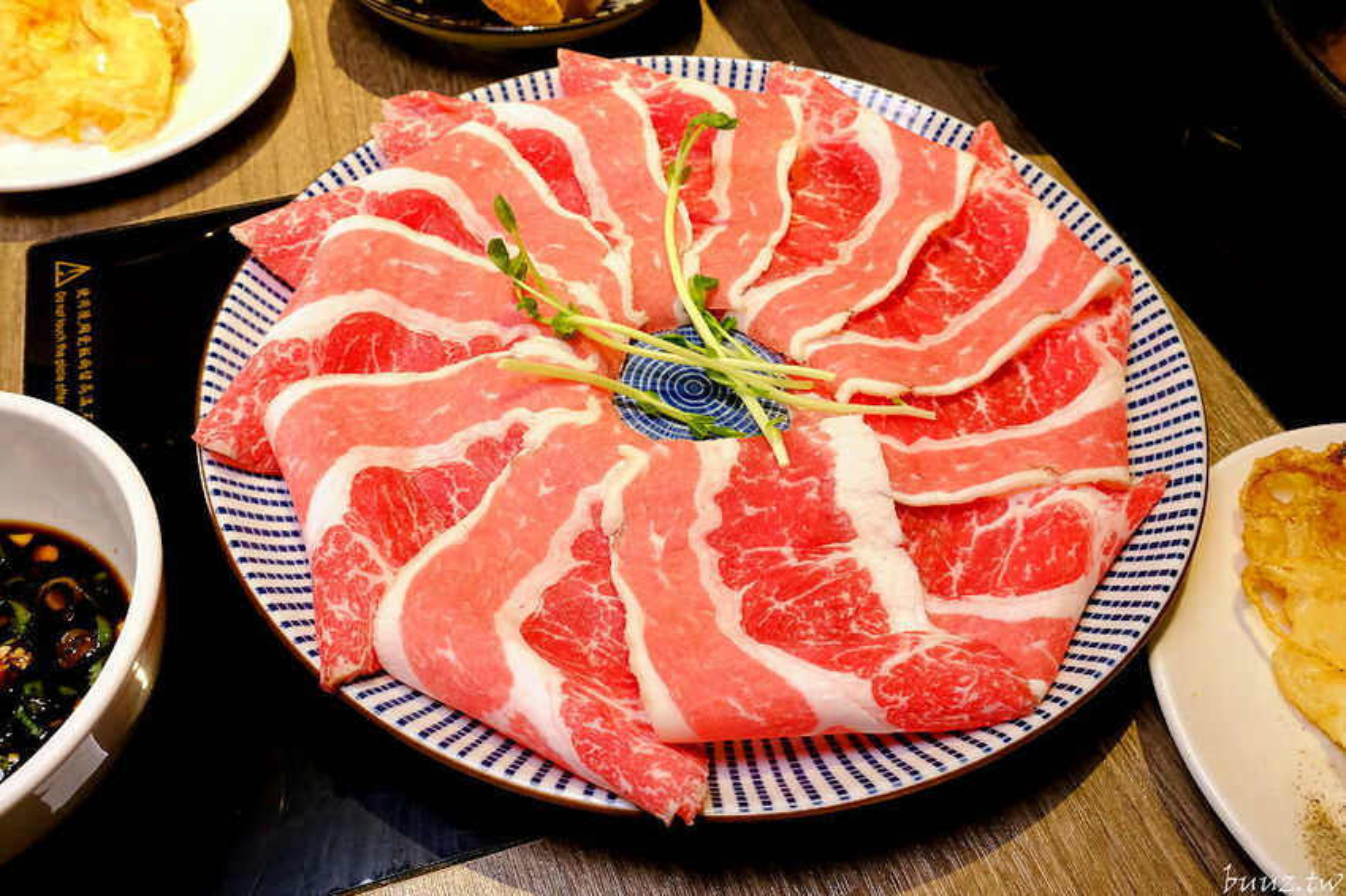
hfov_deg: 67.4
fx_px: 1009
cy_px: 448
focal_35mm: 27
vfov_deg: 47.9
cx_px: 673
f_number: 9
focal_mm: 18
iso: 3200
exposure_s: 1/125
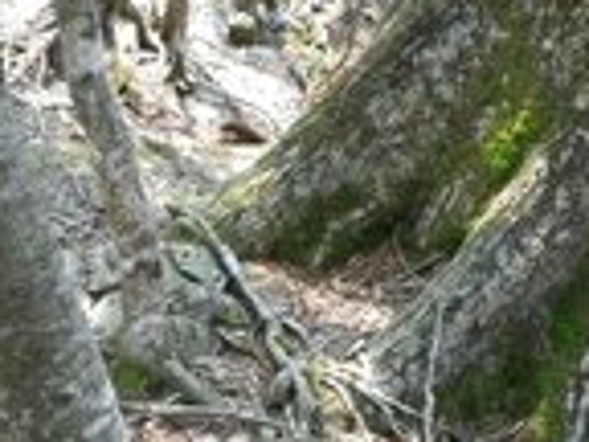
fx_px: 1650
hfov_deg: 19.7
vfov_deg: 15.2
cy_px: 151
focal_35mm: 97
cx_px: 569
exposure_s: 1/200
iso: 400
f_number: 6.3
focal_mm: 6.2
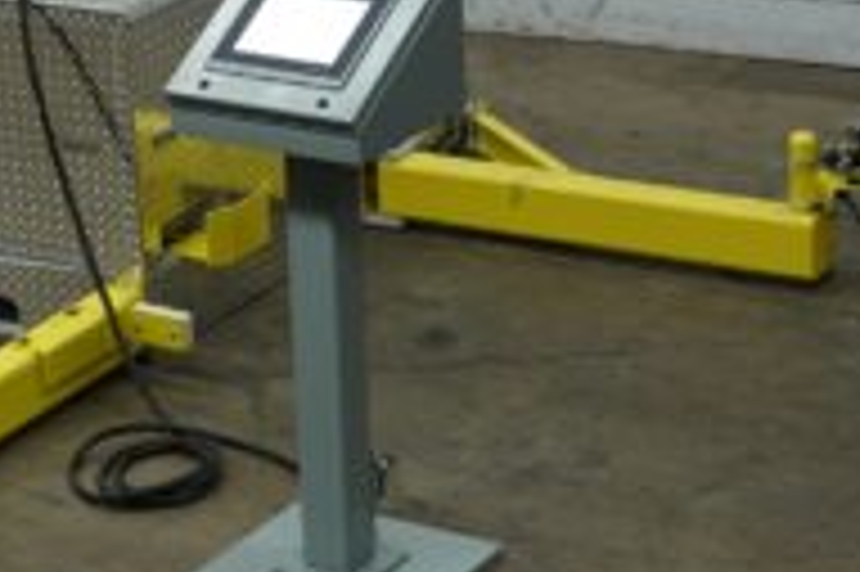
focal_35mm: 139
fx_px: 3318
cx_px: 0
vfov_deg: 9.8
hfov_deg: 14.5
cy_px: 11
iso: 125
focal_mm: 19.43
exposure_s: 1/60
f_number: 4
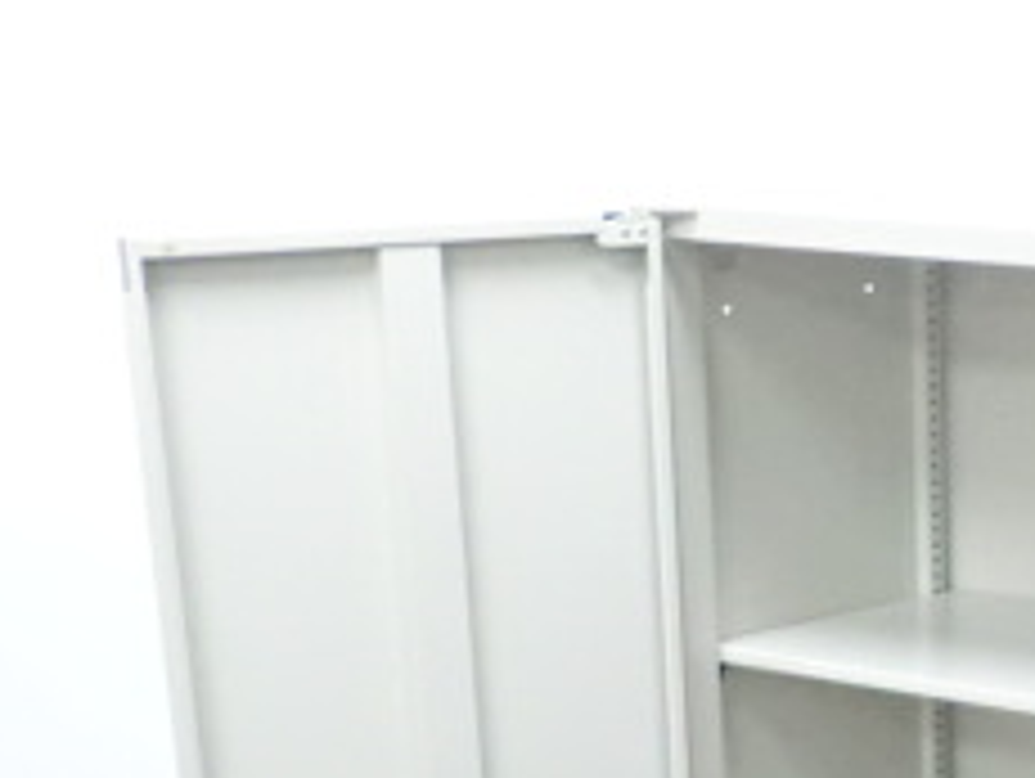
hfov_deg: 20.7
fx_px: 2664
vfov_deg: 16.0
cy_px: 904
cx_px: 1210
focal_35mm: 89
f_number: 3.5
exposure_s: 1/40
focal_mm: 5.8
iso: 800
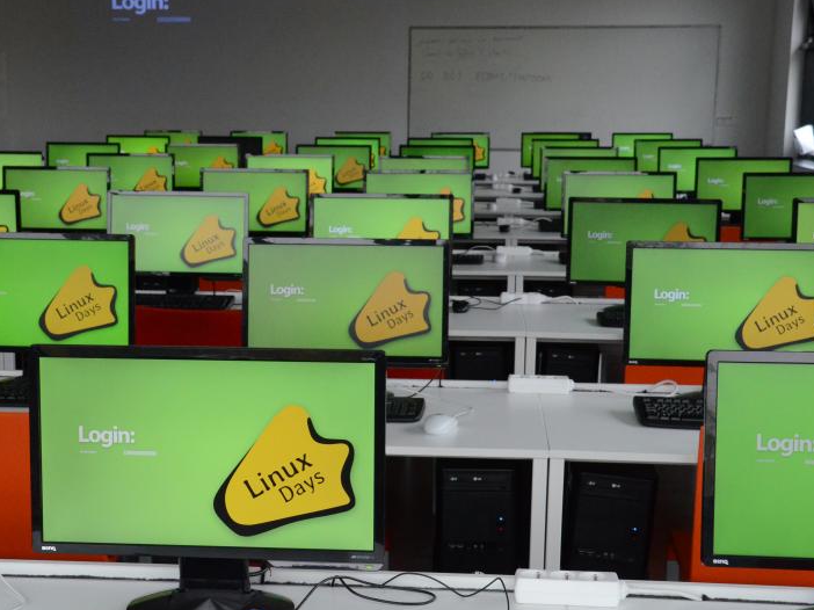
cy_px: 327
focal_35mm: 63
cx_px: 329
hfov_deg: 30.7
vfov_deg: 23.3
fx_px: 1481
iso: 3200
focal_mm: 30
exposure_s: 1/250
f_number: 8
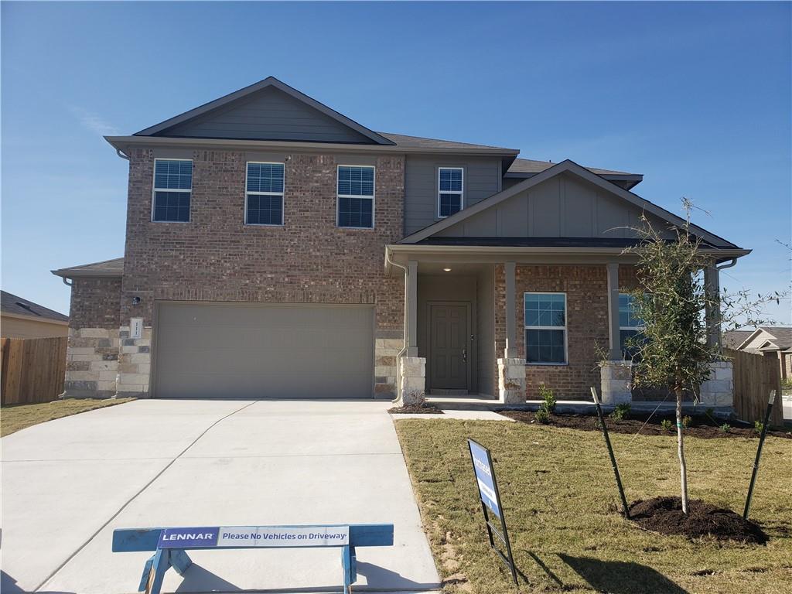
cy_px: 297
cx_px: 396
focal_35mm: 26
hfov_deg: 67.3
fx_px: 595
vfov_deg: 53.1
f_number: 2.4
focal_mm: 4.3
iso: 50
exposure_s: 1/1294
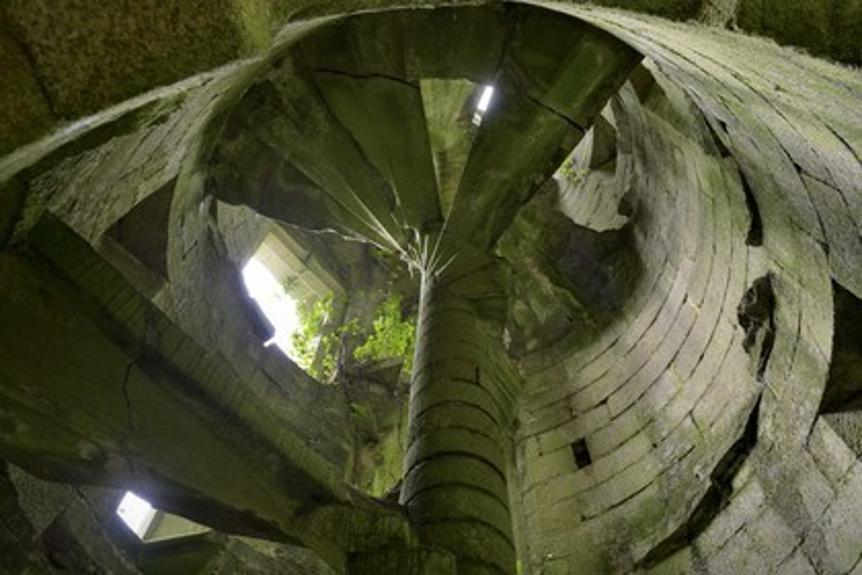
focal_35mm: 24
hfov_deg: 73.7
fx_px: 575
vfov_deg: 53.1
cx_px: 431
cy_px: 288
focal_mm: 24
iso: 800
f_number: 4.5
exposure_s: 1/60
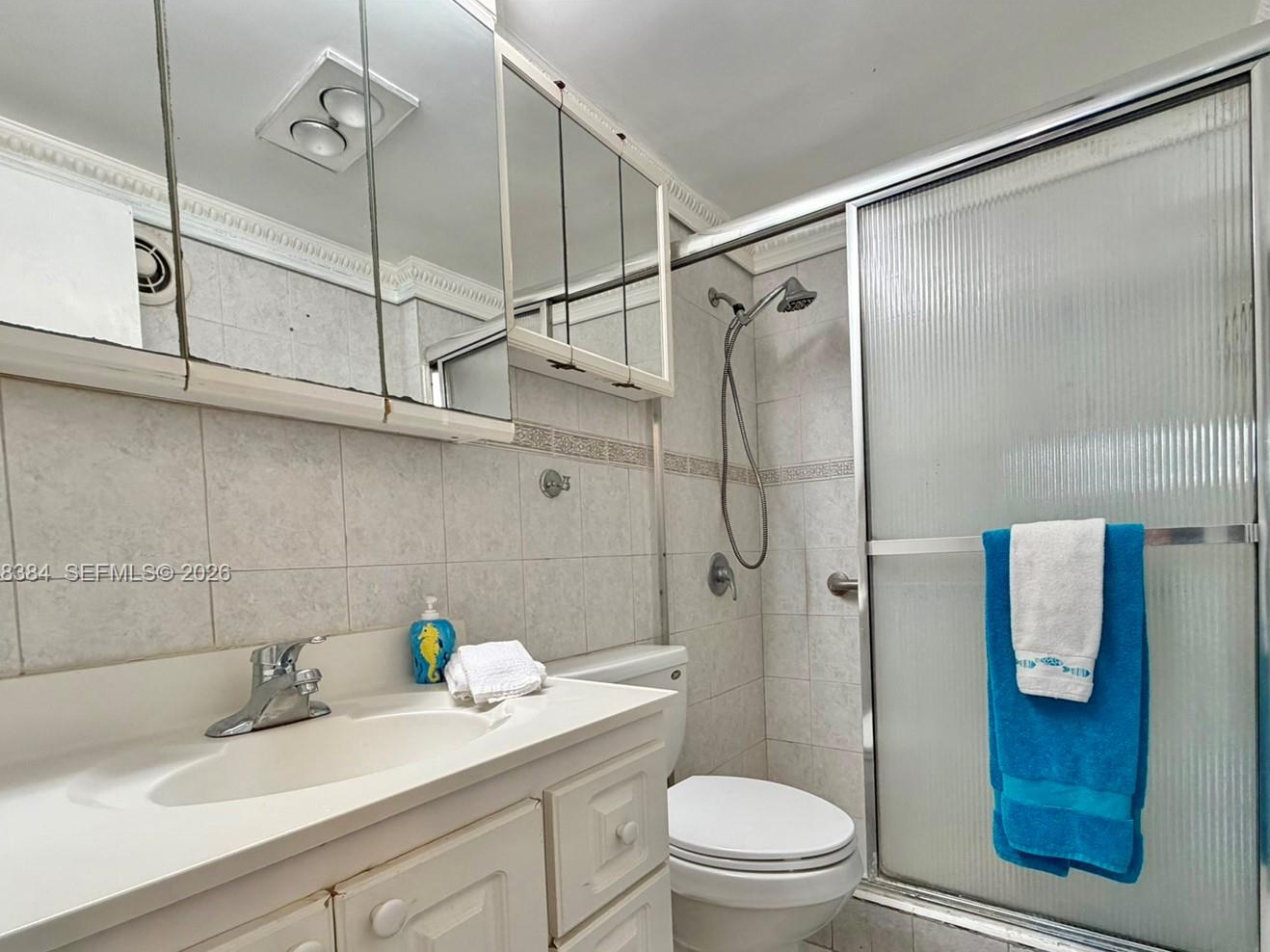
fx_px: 624
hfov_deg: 90.7
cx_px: 701
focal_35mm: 17
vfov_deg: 73.8
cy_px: 574
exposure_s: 1/120
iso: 320
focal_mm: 2.22
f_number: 2.2
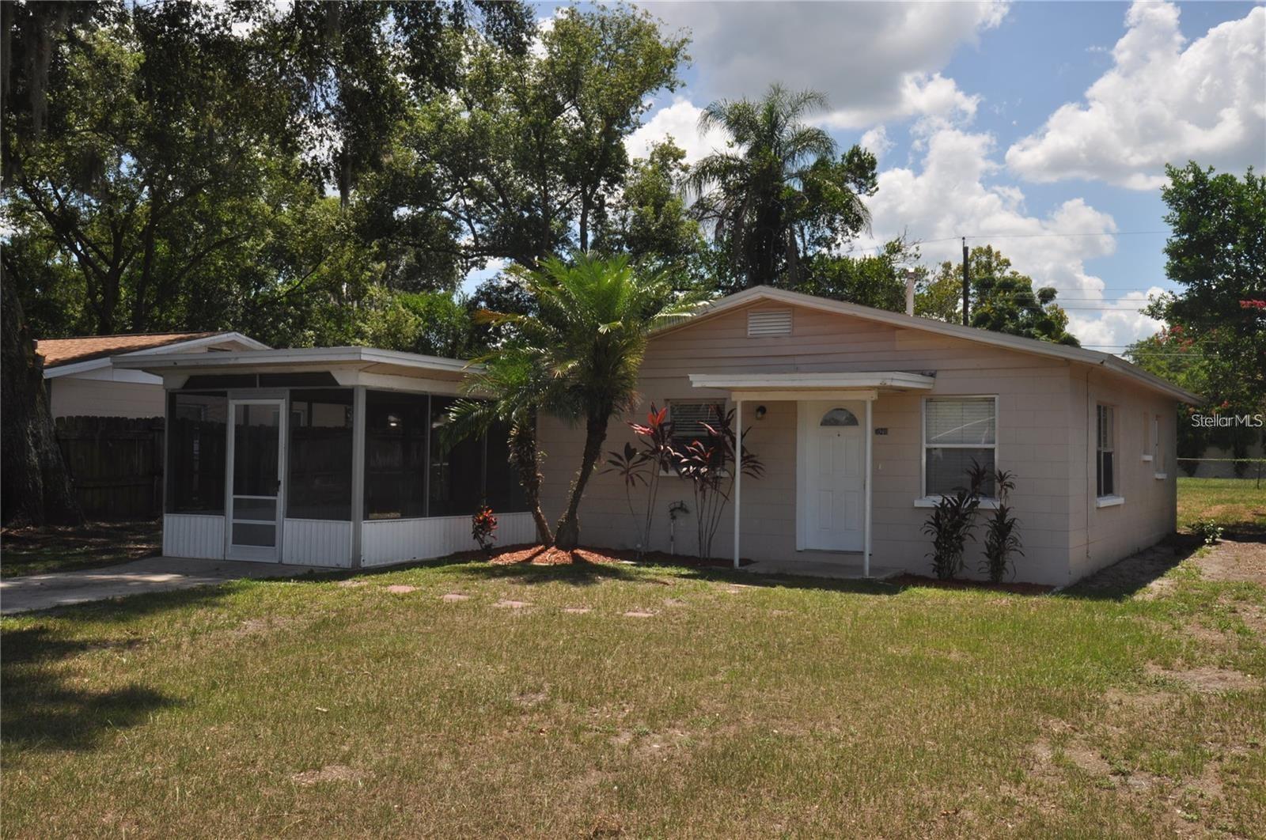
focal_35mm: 36
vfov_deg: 36.8
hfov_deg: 53.2
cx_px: 633
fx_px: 1264
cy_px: 420
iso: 200
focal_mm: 24
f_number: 13
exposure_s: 1/200
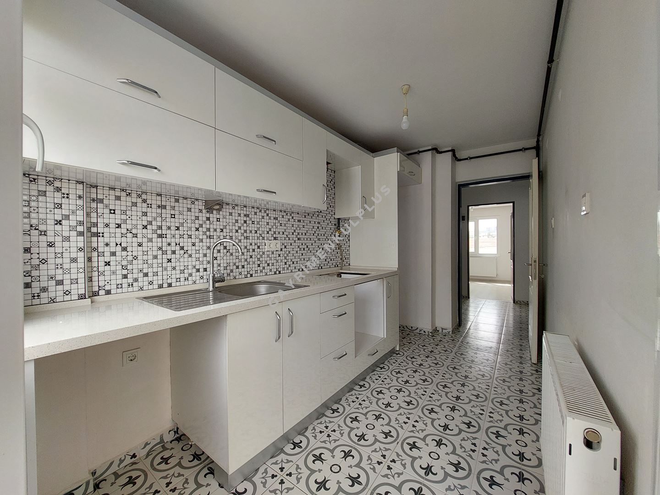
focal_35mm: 13
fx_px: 248
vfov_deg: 89.9
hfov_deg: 106.2
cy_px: 248
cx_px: 330
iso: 40
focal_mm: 1.74
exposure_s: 1/106
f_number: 2.2
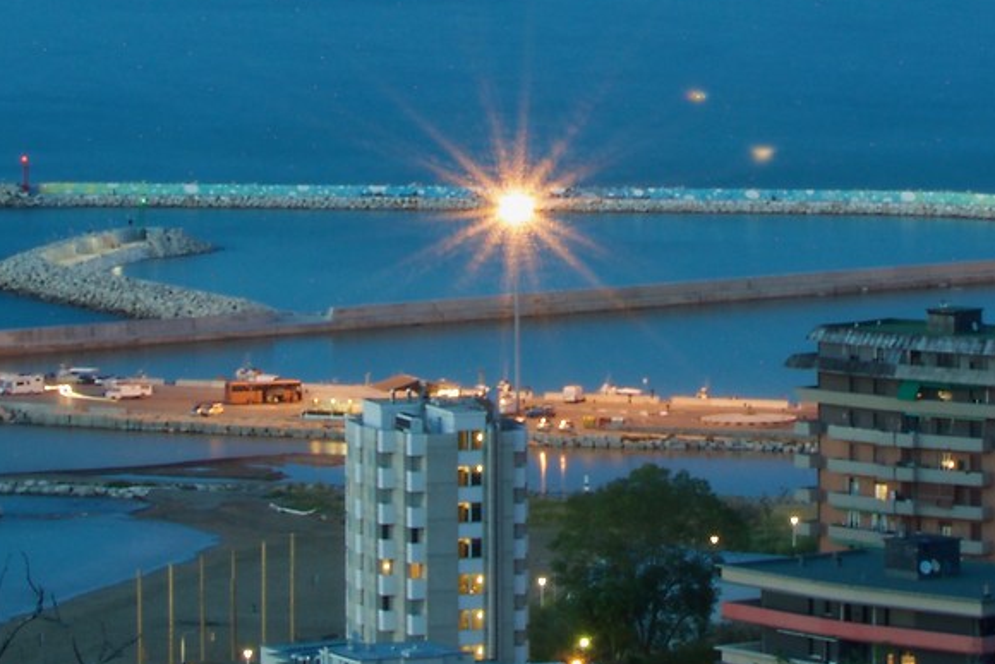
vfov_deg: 6.3
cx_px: 650
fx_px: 6001
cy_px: 162
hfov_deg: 9.5
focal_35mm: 217
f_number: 22
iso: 100
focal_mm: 35
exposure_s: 30
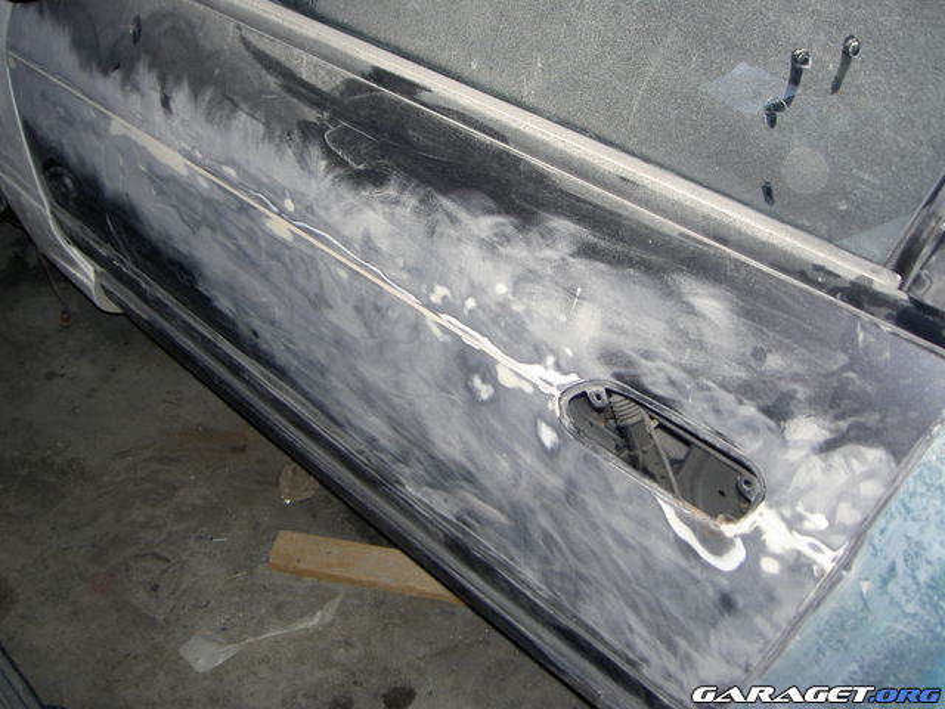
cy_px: 354
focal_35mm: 39
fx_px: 1065
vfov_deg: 36.8
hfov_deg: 47.9
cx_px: 472
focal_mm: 8
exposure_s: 1/60
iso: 100
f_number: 2.8
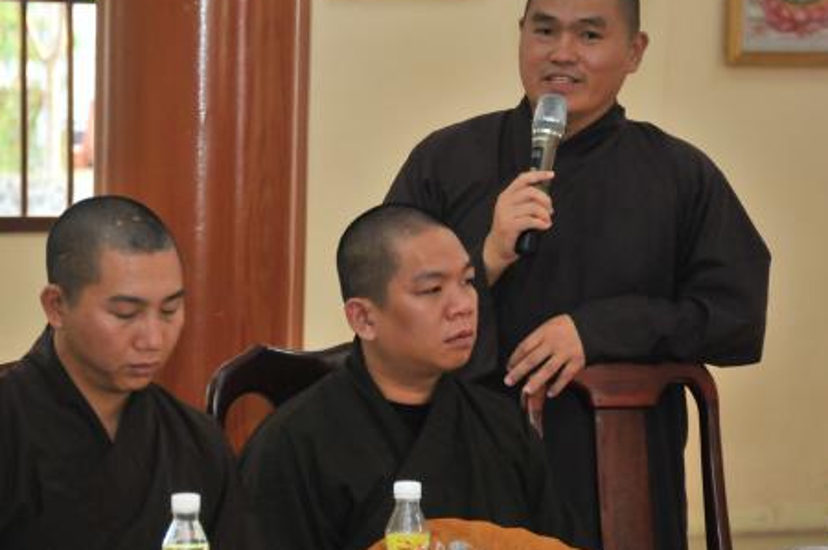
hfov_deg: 10.7
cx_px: 324
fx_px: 4411
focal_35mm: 192
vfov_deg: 7.1
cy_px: 246
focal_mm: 90
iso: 1000
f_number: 5.3
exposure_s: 1/50
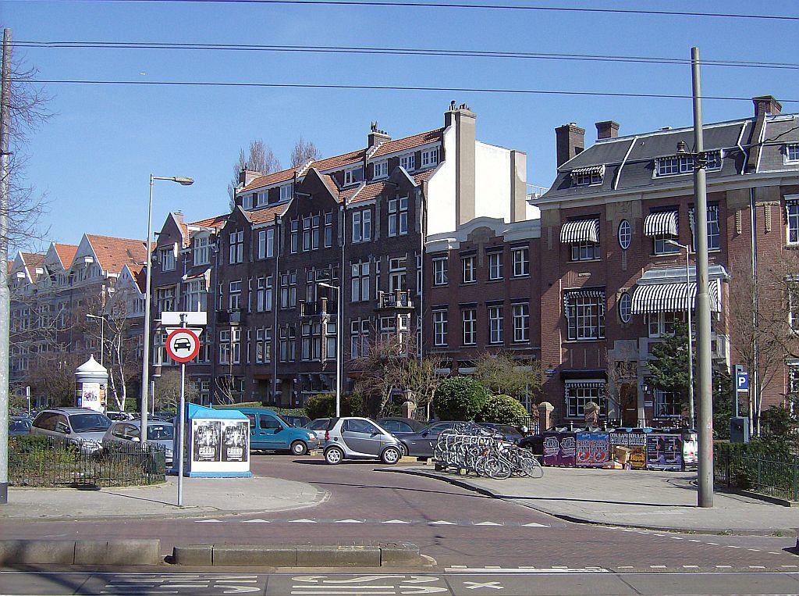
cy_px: 298
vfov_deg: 31.4
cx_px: 400
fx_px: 1059
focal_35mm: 46
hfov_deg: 41.3
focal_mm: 7.7
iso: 100
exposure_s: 1/546
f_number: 5.1
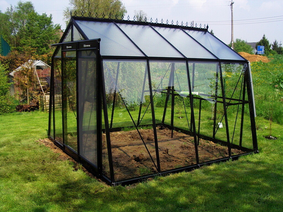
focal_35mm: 38
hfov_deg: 49.0
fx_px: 311
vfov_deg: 37.7
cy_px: 106
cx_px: 142
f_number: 4.8
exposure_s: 1/320
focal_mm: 5.8
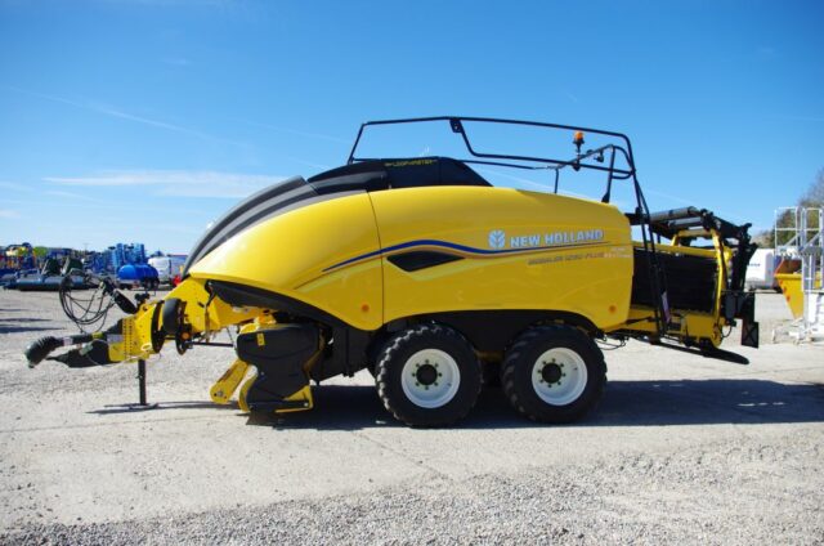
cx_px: 412
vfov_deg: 43.4
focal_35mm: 30
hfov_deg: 62.0
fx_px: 685
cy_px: 273
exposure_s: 1/200
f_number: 7.1
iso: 100
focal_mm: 20
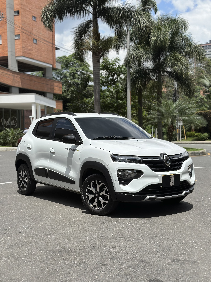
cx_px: 106
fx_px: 390
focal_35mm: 48
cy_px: 141
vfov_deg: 39.7
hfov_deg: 30.3
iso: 100
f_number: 1.78
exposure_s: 1/10870
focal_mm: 6.86
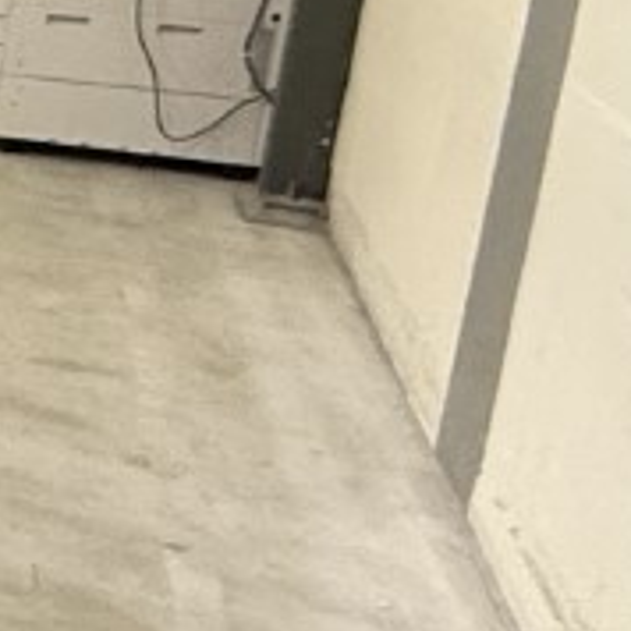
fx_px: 2062
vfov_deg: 17.0
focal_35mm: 100
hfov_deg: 8.7
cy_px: 11
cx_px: -1762
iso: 320
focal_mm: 2.22
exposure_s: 1/50
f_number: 2.2
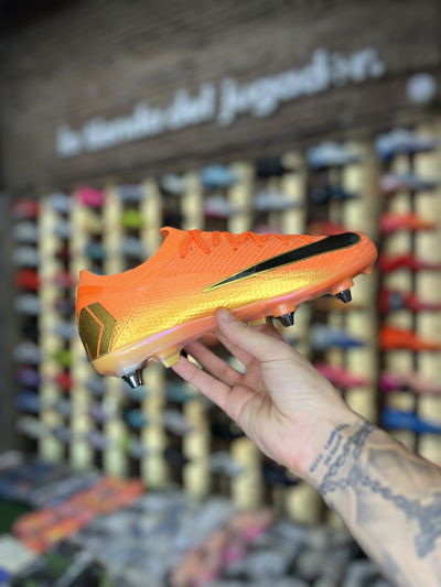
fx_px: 441
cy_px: 294
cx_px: 220
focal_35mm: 26
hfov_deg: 53.1
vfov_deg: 67.3
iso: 40
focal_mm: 5.7
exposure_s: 1/106
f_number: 1.5
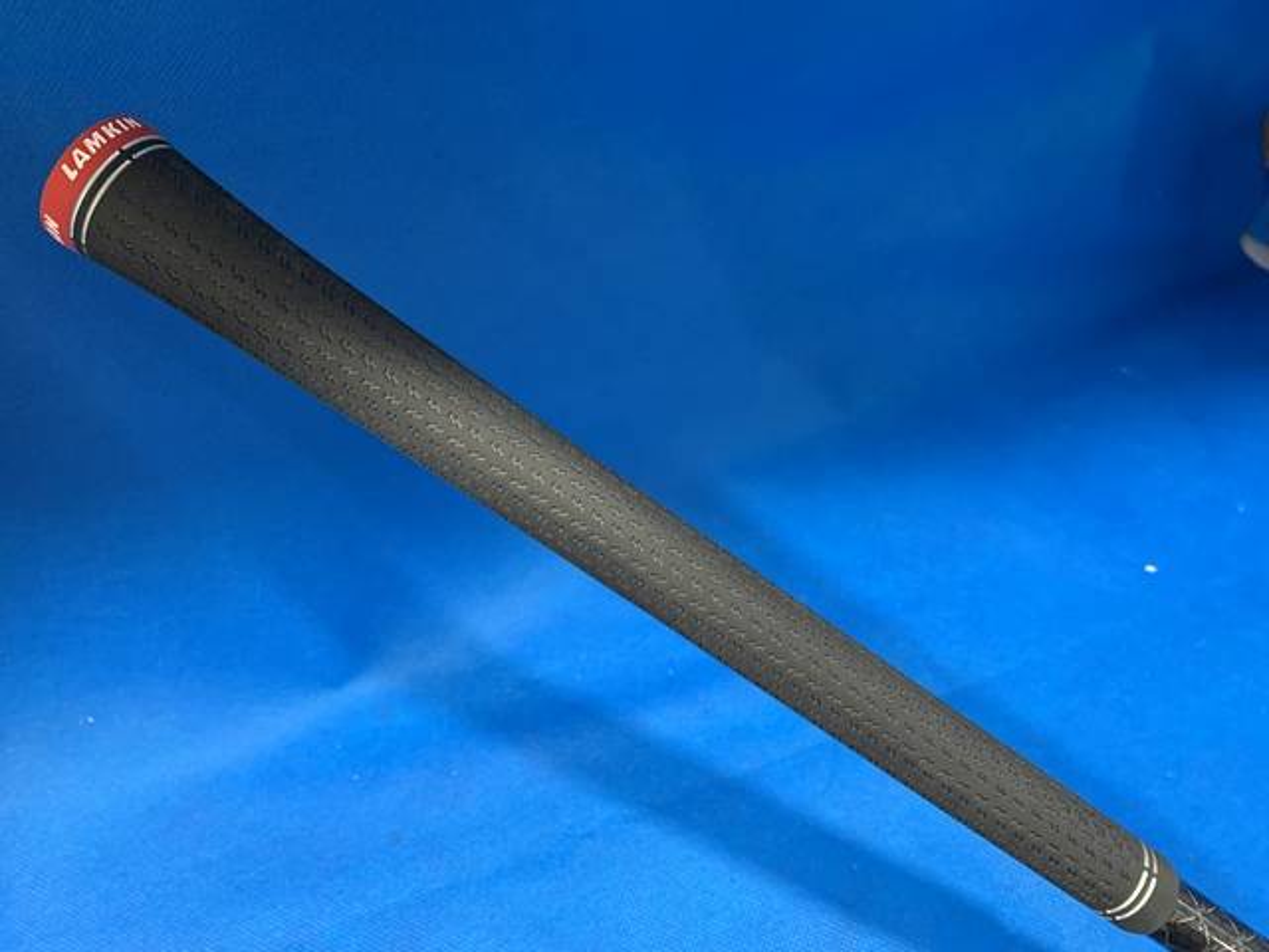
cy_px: 476
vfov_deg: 53.1
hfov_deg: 67.3
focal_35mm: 26
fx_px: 953
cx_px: 634
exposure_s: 1/60
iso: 320
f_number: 1.8
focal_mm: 4.25
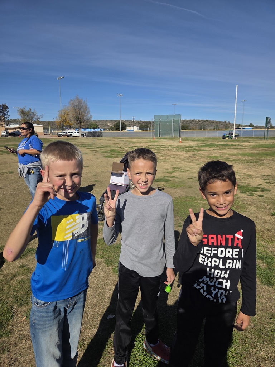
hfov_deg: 58.9
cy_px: 184
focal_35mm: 23
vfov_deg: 73.9
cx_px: 138
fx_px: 244
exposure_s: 1/7891
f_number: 1.8
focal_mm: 5.4
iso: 64
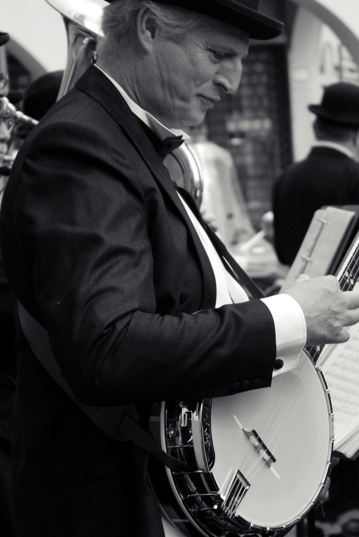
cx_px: 215
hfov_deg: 11.4
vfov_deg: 17.0
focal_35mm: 120
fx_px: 1790
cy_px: 321
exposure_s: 1/80
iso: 400
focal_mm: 50
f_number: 4.5
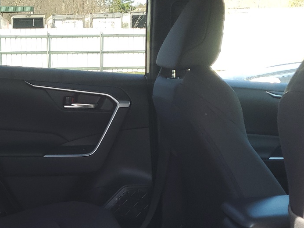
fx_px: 527
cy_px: 244
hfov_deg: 31.2
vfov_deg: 23.1
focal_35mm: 60
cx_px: 54
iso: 50
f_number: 1.5
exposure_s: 1/227
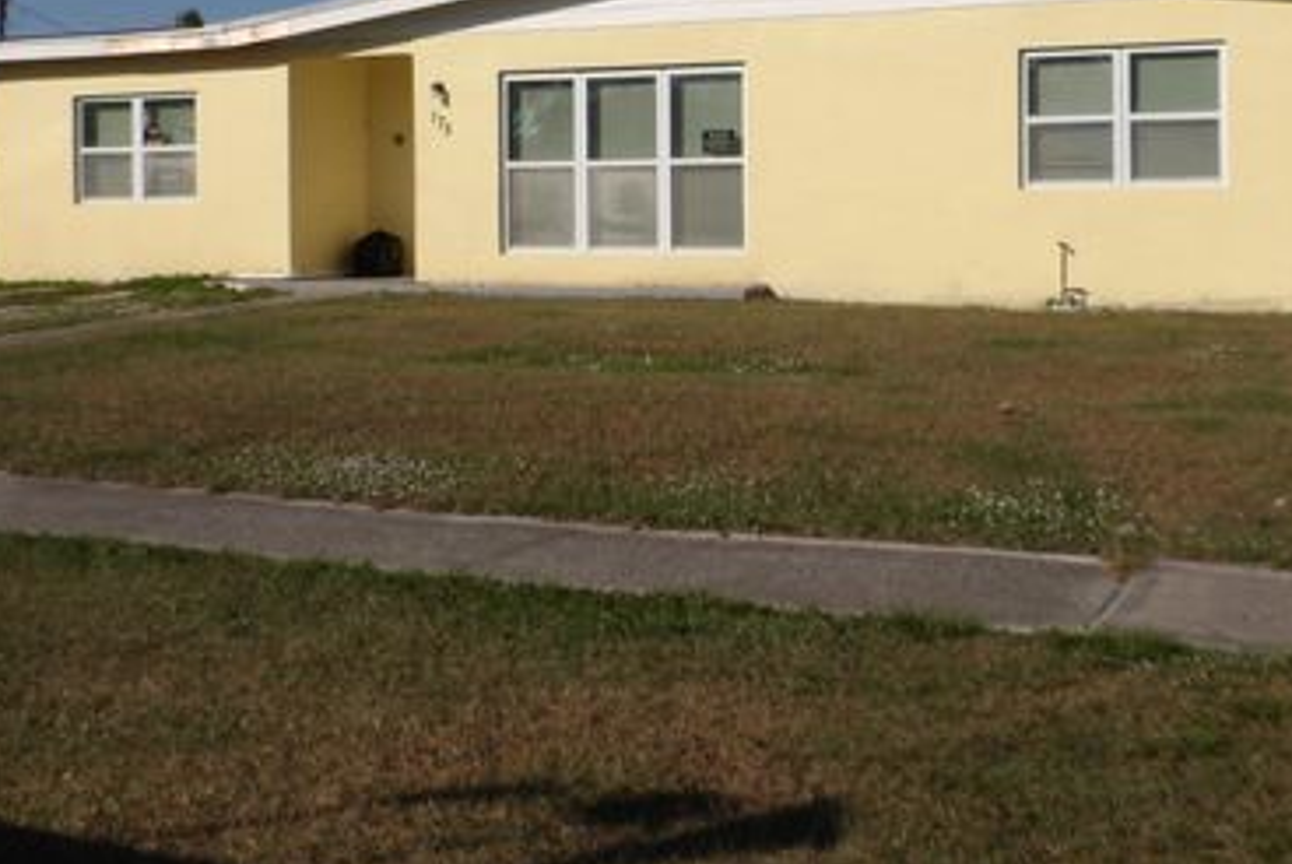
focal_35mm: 48
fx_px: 1724
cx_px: 744
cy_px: 216
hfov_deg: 41.0
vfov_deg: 27.7
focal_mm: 6.2
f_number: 6.9
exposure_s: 1/667
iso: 100
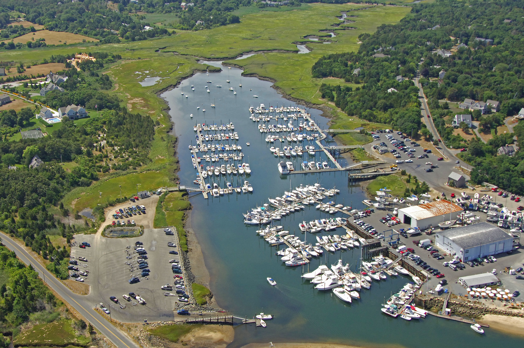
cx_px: 262
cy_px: 174
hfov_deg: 53.2
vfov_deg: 36.8
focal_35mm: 36
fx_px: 523
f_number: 6.3
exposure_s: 1/1000
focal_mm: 24
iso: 400
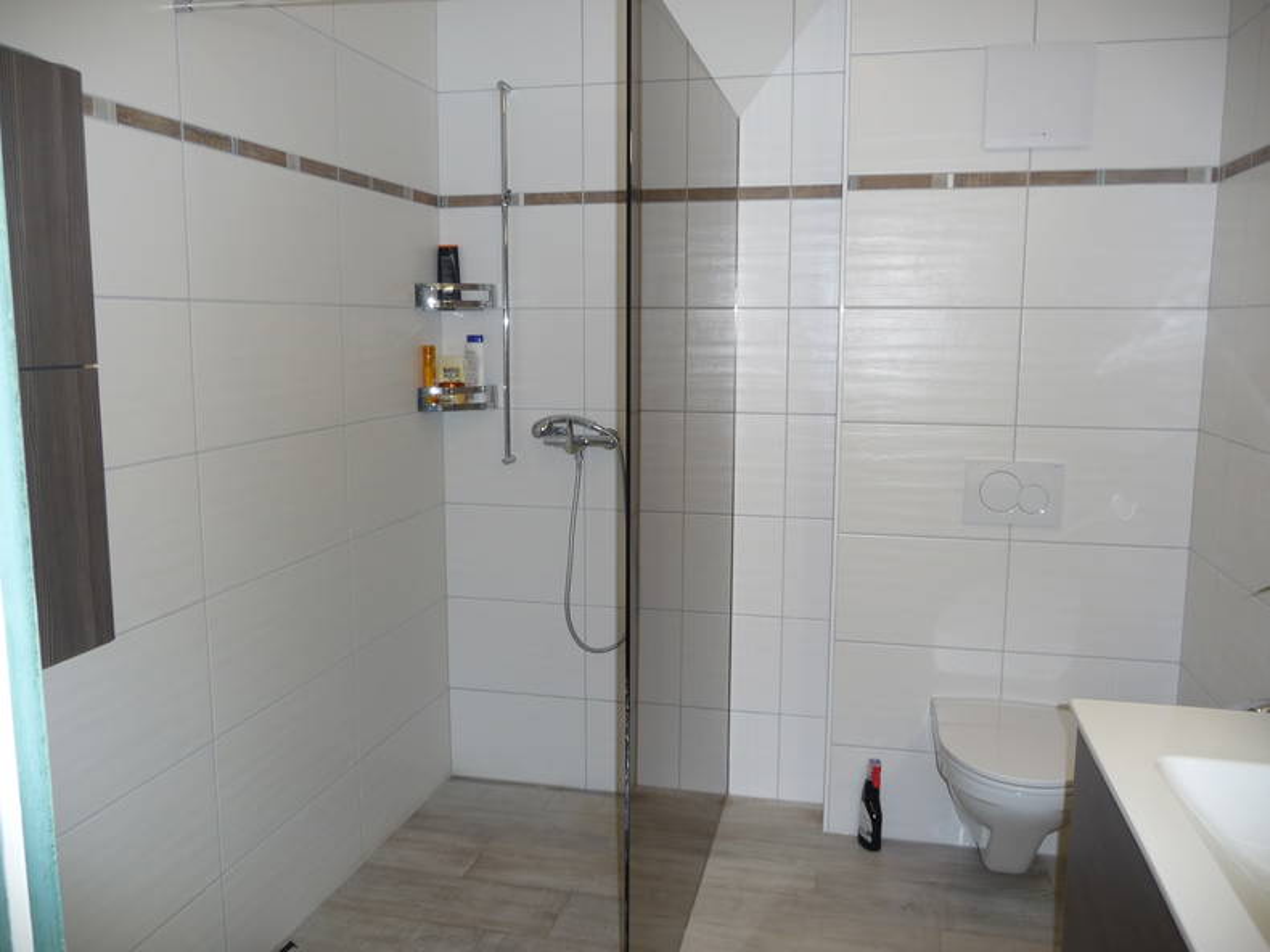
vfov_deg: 49.7
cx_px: 635
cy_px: 476
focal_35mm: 28
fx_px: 1027
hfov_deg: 63.5
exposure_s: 1/30
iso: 125
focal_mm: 4.7
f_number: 3.3
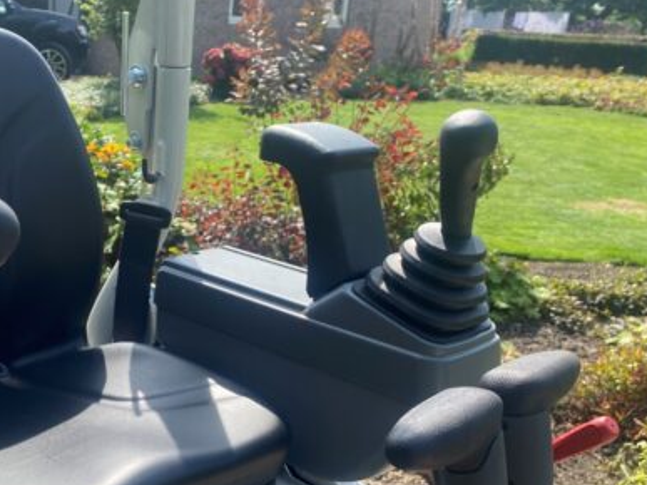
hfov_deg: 38.8
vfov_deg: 30.4
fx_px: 878
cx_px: 125
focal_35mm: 47
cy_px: 354
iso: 32
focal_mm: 4.25
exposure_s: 1/1063
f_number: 1.8
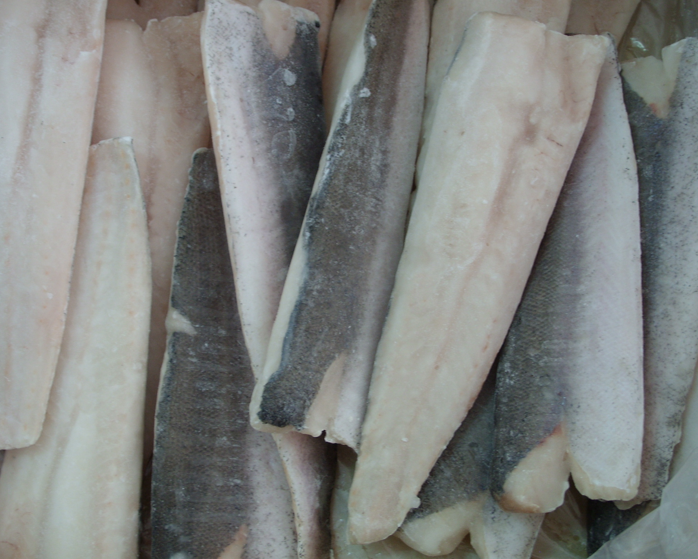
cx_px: 311
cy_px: 263
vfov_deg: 28.1
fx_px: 1116
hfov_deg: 34.7
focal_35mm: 54
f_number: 3
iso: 50
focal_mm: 9.87
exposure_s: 1/12
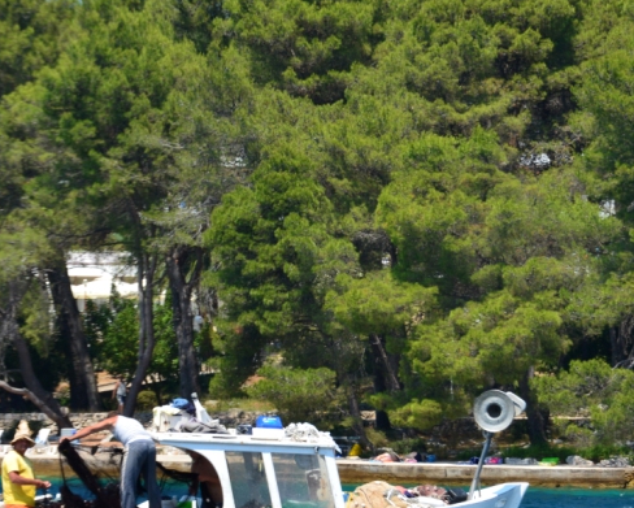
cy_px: 418
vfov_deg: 5.0
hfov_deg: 6.2
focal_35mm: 310
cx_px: 311
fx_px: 5820
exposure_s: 1/160
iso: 250
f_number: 8
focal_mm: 105
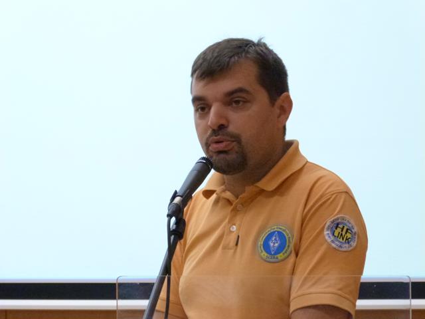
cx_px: 212
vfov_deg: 6.6
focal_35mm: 224
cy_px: 160
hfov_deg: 8.8
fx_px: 2750
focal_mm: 40.4
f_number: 3.9
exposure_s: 1/50
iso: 800
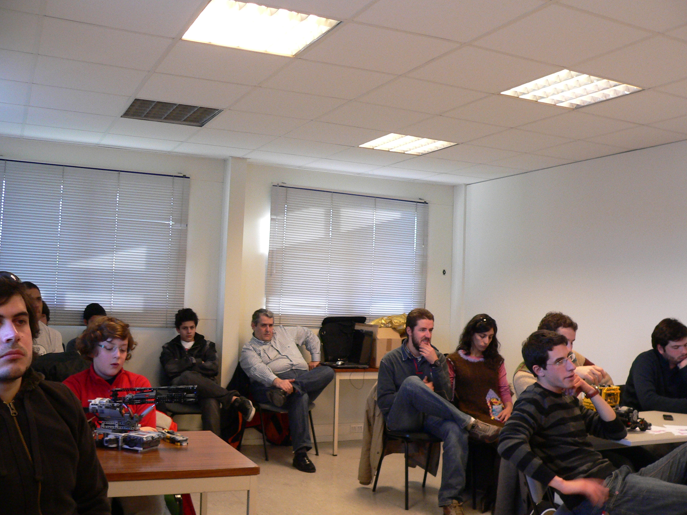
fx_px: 734
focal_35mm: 37
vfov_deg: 38.7
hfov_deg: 50.1
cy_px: 264
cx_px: 338
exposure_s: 1/30
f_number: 2.8
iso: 200
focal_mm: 6
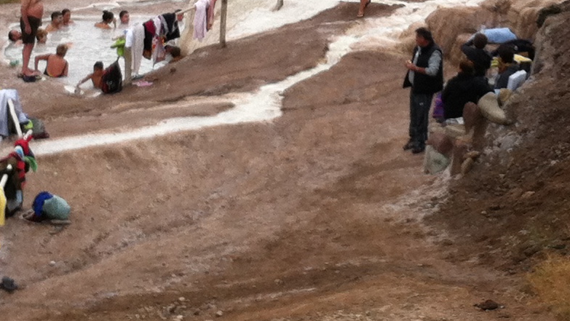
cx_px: 360
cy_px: -79
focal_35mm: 126
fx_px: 1905
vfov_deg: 9.5
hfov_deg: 17.0
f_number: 2.8
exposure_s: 1/580
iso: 80
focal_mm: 3.85
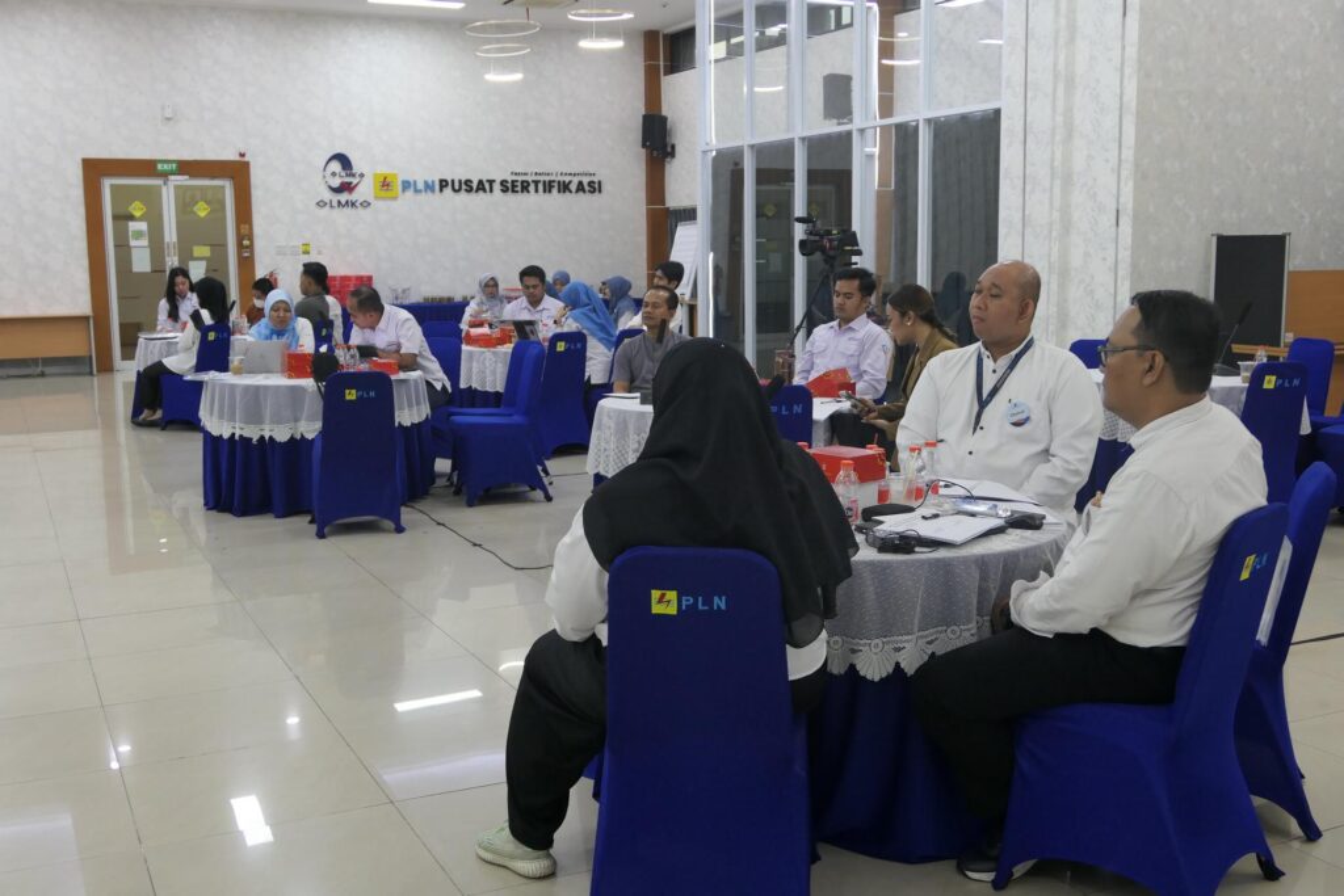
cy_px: 448
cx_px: 672
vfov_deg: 35.1
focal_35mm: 38
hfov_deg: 50.7
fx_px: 1419
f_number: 2.8
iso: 500
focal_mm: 13.7
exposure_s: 1/80
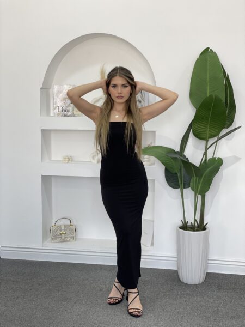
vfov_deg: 36.8
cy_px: 164
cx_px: 122
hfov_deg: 28.0
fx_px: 491
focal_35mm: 52
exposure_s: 1/100
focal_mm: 6
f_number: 2
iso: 64
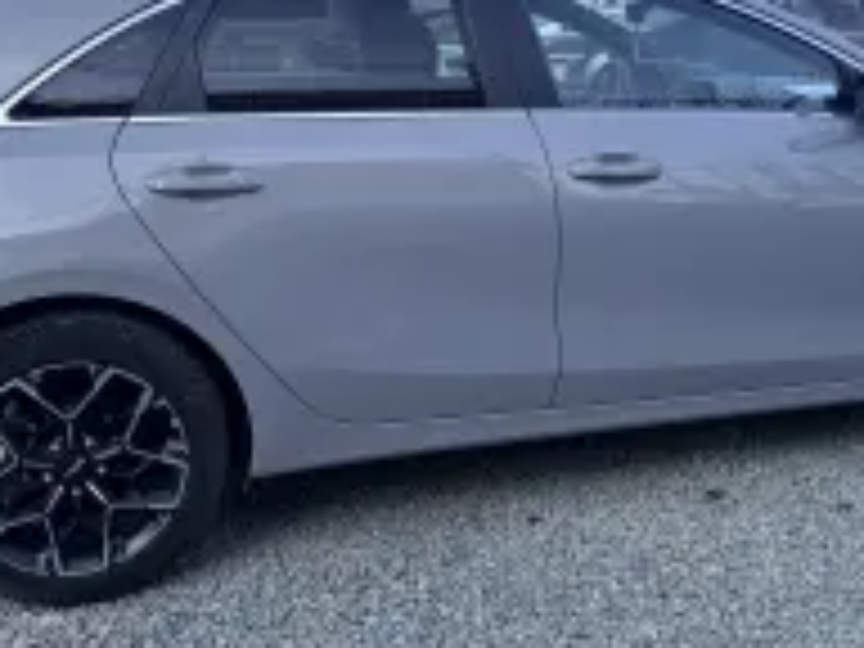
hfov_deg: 42.0
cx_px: 495
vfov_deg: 31.7
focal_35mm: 45
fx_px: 1123
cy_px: 176
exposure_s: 1/2445
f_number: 1.78
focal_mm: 6.76
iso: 80
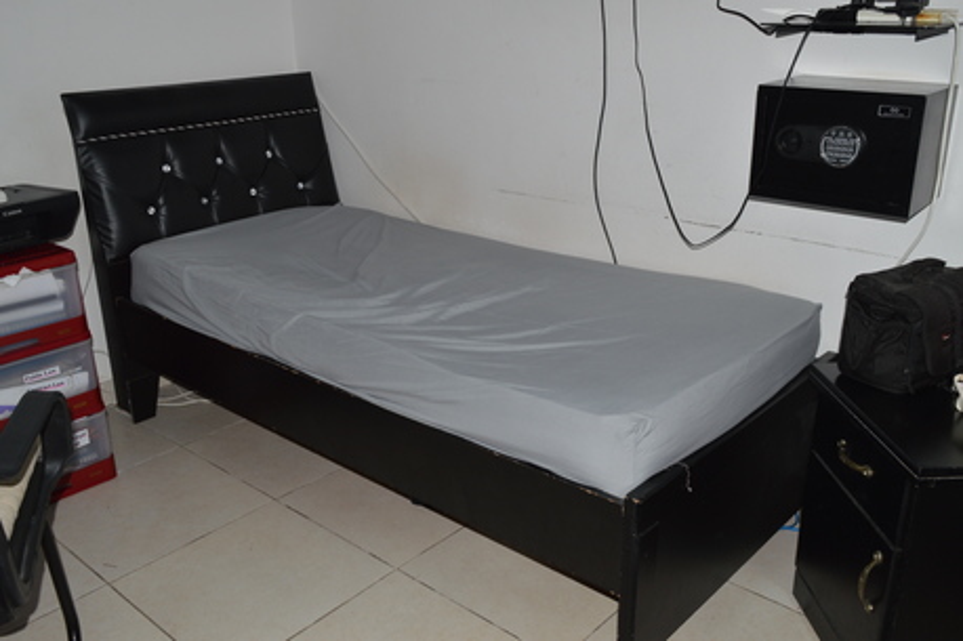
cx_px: 482
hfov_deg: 57.2
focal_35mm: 33
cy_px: 320
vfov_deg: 39.9
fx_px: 882
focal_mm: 22
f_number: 8
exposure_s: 1/60
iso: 140
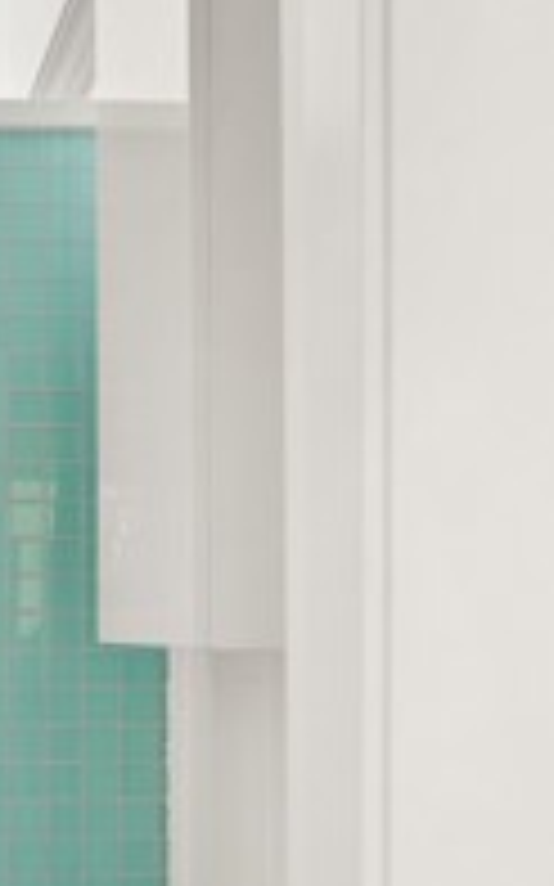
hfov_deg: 22.3
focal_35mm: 53
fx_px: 1281
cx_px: -135
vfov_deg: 37.6
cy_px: 618
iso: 320
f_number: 10
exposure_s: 1/4
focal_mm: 16
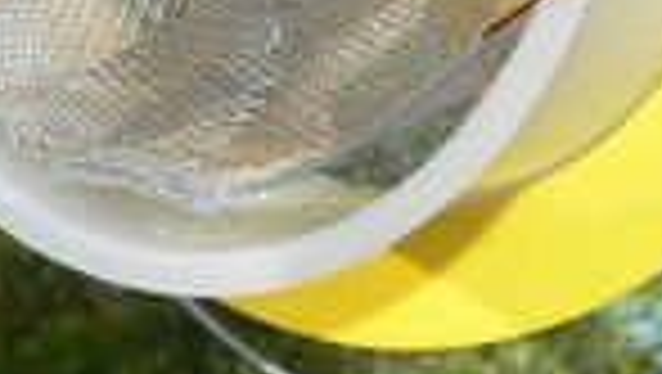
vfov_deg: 6.9
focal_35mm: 171
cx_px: 914
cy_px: -306
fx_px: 3004
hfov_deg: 12.1
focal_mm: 6
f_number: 4
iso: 400
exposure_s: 1/160
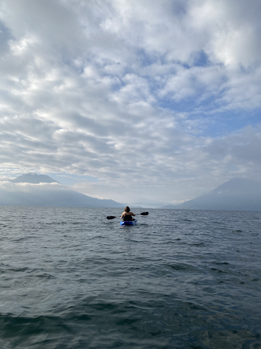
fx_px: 261
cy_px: 174
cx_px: 130
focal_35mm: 26
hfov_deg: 53.1
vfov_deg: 67.3
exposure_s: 1/3040
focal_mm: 4.25
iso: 32
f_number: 1.8
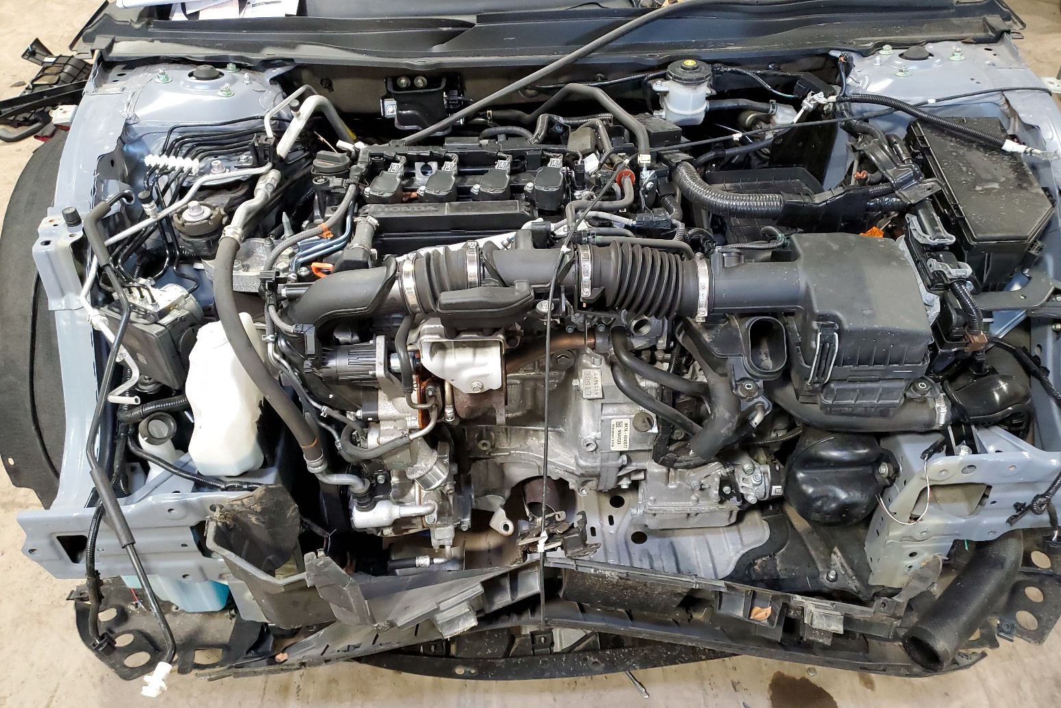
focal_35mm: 28
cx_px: 549
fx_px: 825
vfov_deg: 46.4
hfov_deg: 65.5
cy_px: 347
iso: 313
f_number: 1.5
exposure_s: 1/60.2
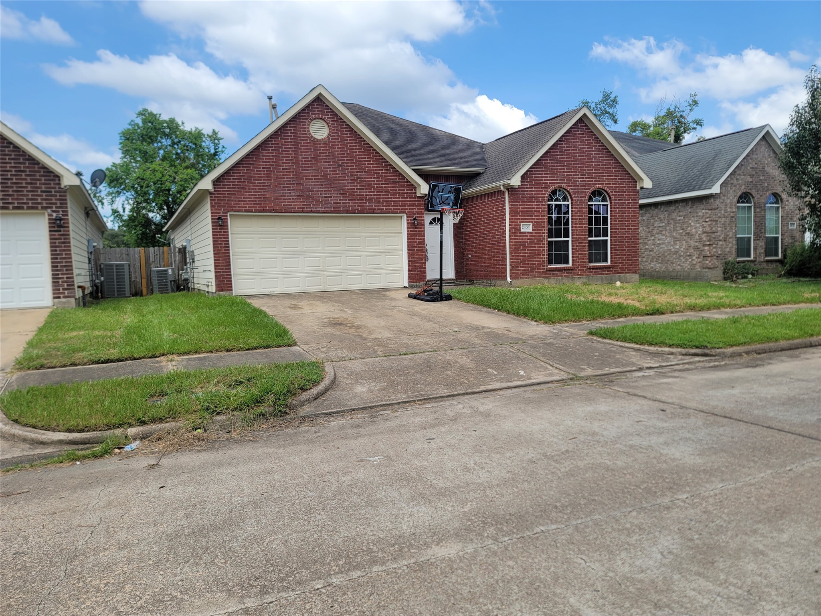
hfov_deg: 69.4
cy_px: 308
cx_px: 410
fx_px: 593
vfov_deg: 54.9
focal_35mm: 25
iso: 20
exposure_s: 1/794
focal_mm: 7
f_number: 1.8
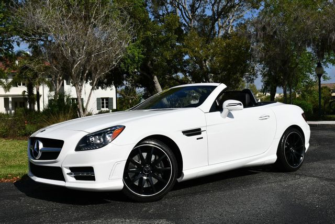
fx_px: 410
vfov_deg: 30.6
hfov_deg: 44.5
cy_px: 112
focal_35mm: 44
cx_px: 168
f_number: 10
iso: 100
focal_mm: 22
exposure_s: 1/400
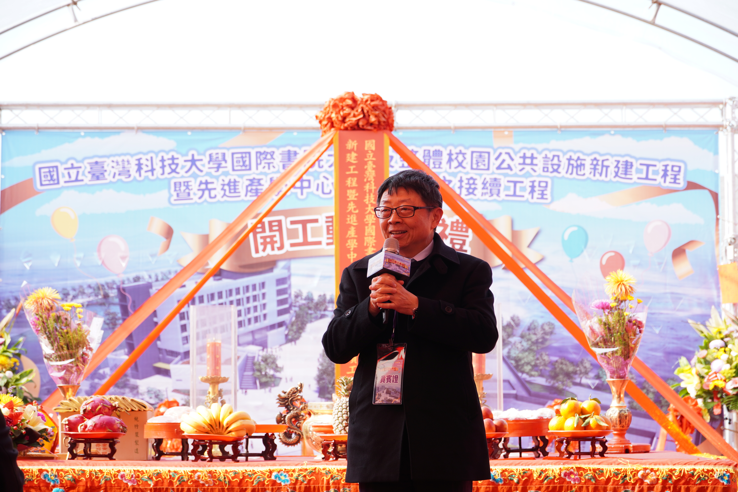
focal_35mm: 100
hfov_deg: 20.3
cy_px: 246
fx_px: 2060
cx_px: 369
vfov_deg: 13.6
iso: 100
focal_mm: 67
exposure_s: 1/100
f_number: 5.6
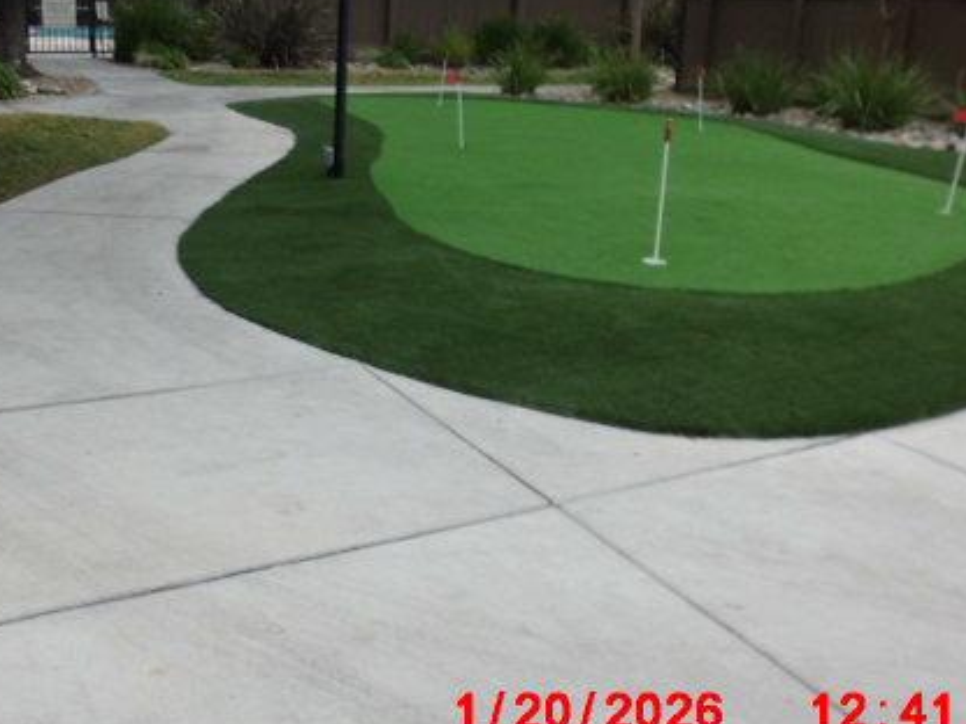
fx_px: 1116
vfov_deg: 35.7
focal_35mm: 40
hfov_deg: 46.2
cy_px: 269
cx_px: 337
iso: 100
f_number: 3.2
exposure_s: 1/250
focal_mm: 4.6
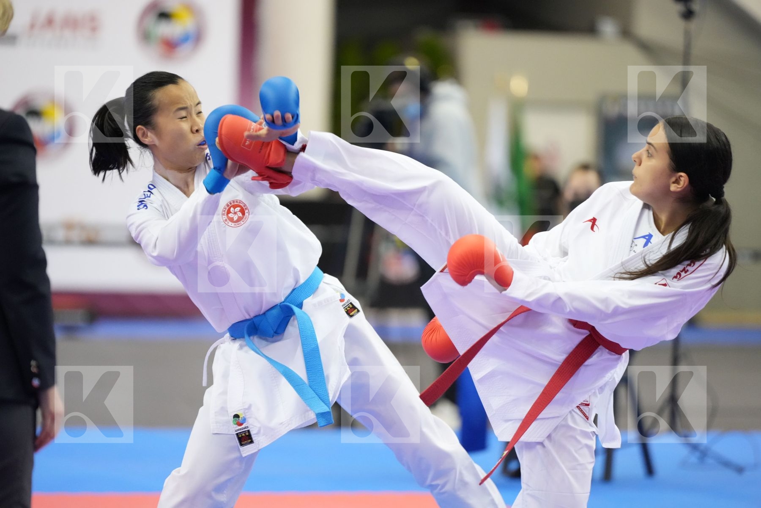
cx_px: 380
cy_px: 254
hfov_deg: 10.3
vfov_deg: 6.9
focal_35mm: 200
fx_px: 4227
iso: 5000
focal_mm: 200
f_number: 2.8
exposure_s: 1/1000
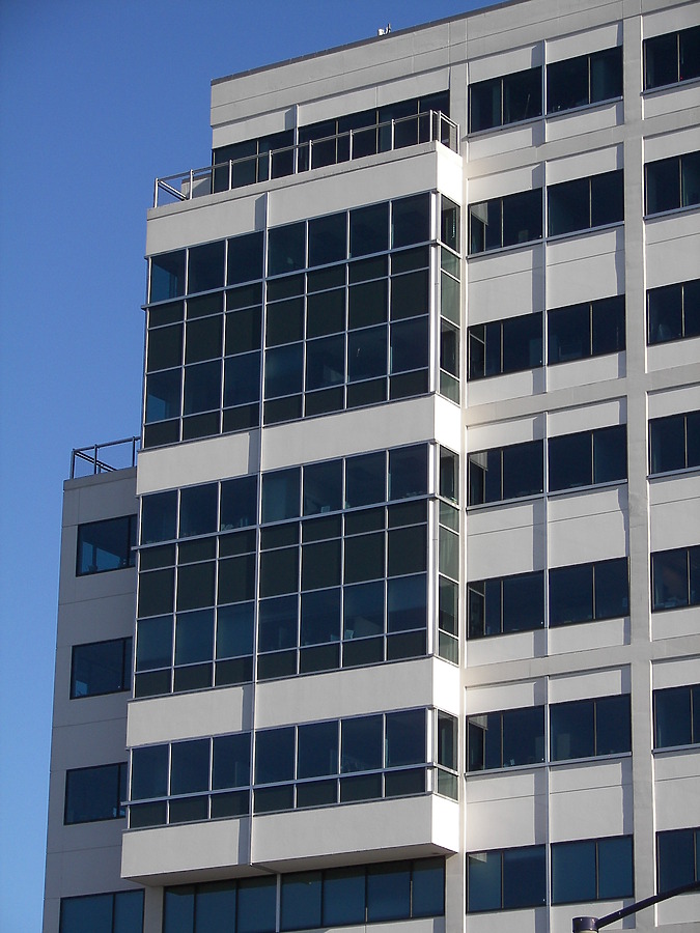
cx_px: 350
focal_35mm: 117
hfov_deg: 12.7
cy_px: 466
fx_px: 3155
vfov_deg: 16.8
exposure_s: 1/640
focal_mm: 19.5
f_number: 3.2
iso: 50
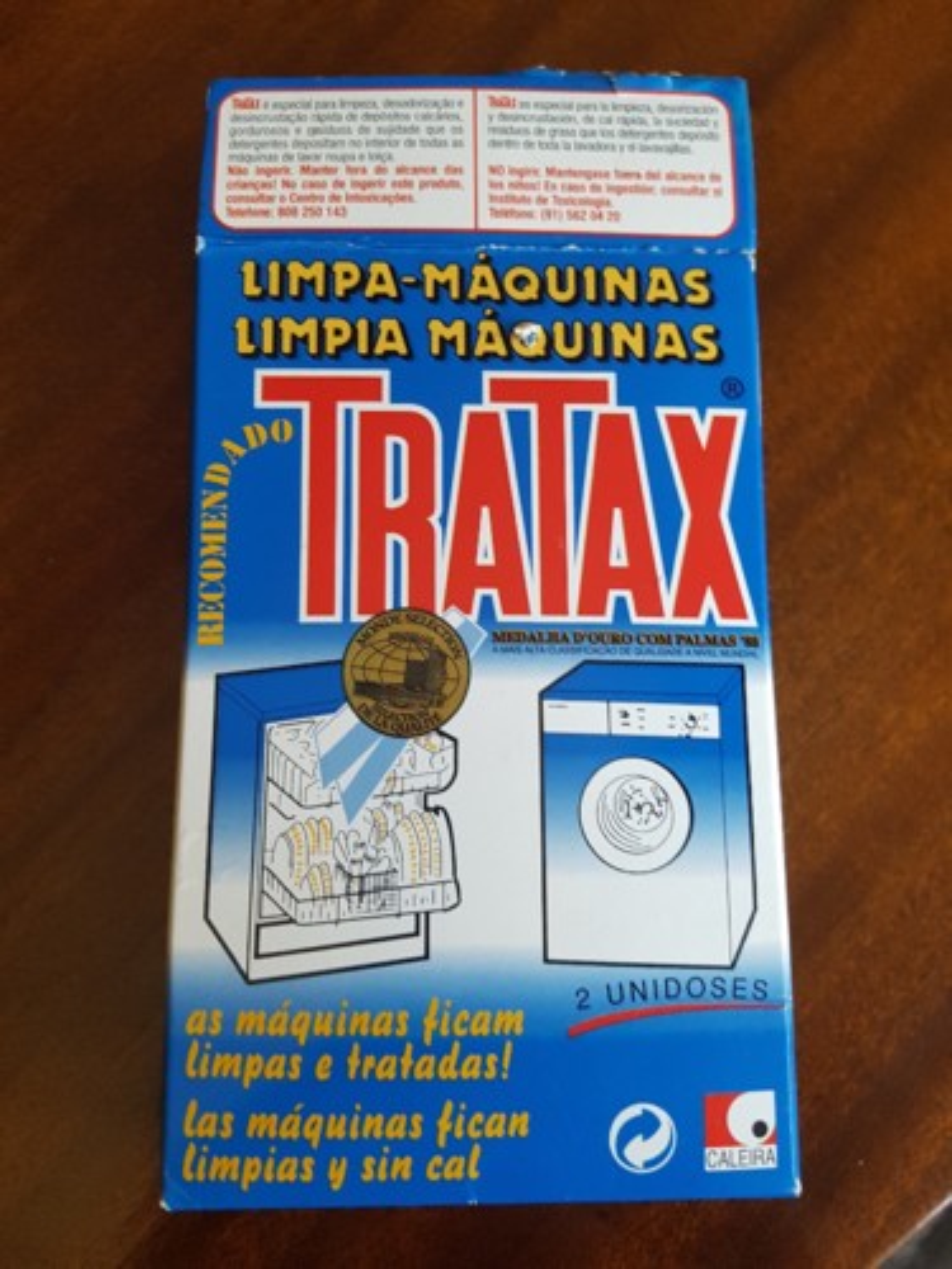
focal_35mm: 26
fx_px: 953
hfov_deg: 53.1
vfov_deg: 67.3
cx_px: 476
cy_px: 634
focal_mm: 4.2
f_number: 1.7
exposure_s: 1/33
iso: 160
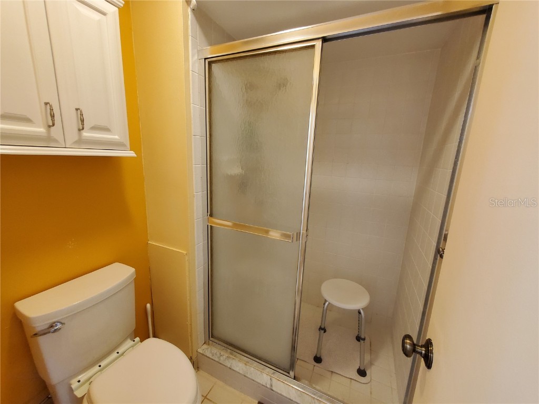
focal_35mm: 13
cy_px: 202
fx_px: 202
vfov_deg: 89.9
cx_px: 270
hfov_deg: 106.2
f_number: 2.2
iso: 400
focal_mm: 1.8
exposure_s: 1/60
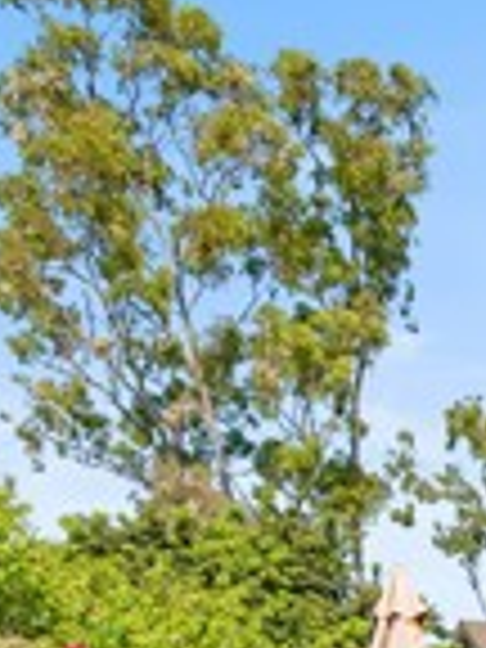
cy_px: 767
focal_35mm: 60
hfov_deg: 18.1
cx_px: 927
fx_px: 1123
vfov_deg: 28.3
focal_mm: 14
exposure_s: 1/400
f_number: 10
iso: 200
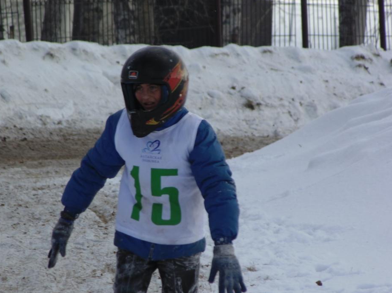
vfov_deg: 2.5
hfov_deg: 3.4
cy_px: 154
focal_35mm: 584
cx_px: 175
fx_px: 6611
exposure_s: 1/400
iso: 80
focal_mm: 94.5
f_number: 5.8
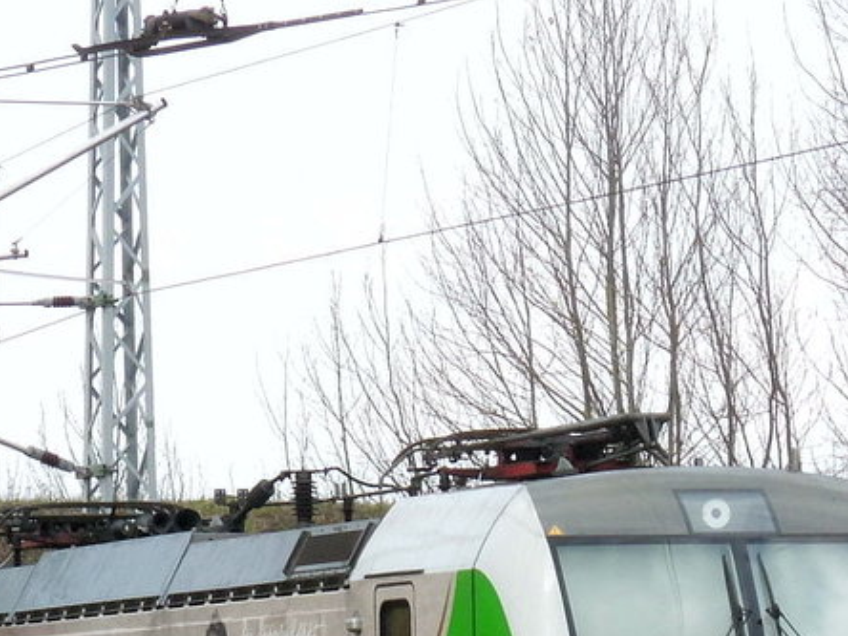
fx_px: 8011
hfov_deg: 6.1
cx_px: 298
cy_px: 737
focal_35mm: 327
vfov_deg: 4.5
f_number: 5.8
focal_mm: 21.6
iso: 100
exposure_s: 1/145
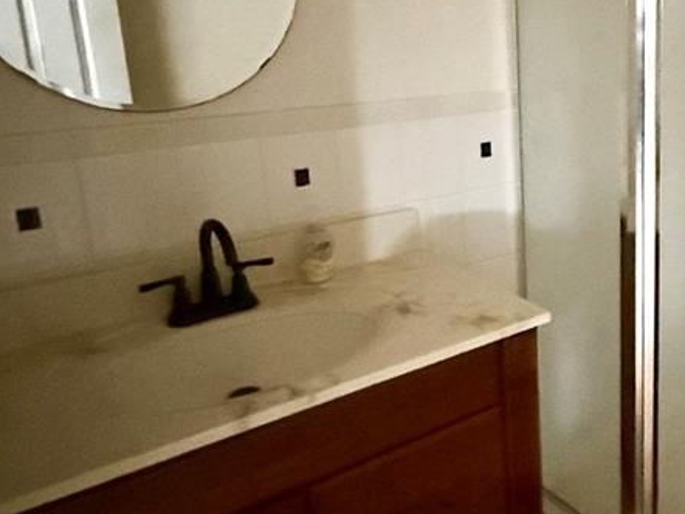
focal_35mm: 38
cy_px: 167
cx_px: 657
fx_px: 752
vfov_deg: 37.3
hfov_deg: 43.3
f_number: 2.2
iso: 2000
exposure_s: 1/30
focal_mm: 2.22
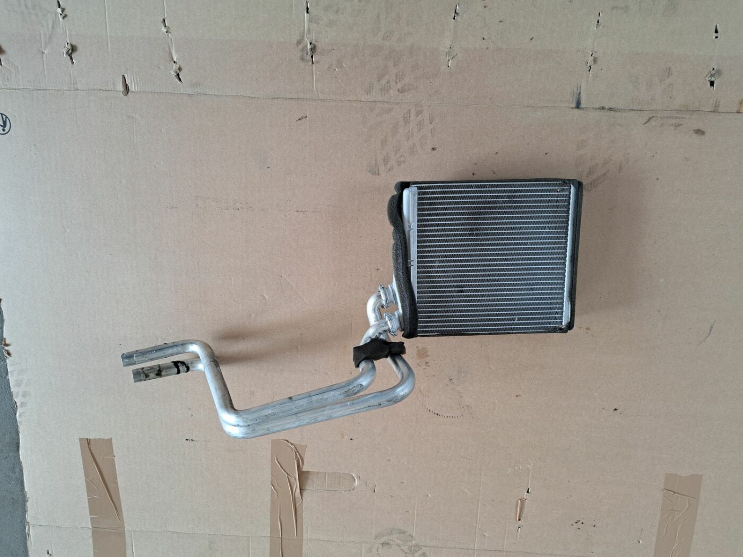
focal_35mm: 24
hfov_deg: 71.6
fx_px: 515
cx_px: 372
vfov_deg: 56.8
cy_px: 278
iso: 100
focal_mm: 5.23
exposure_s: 1/50
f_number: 1.8
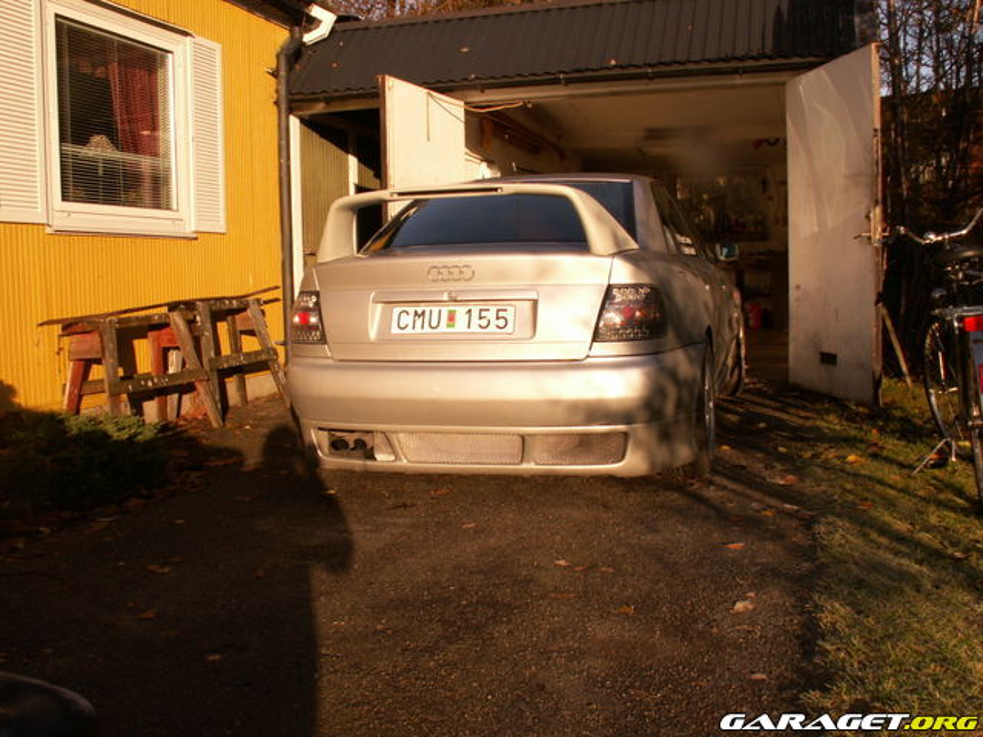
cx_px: 492
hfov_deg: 52.6
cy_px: 368
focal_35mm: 35
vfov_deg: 40.7
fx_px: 994
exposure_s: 1/200
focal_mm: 5.86
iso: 50
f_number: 6.3
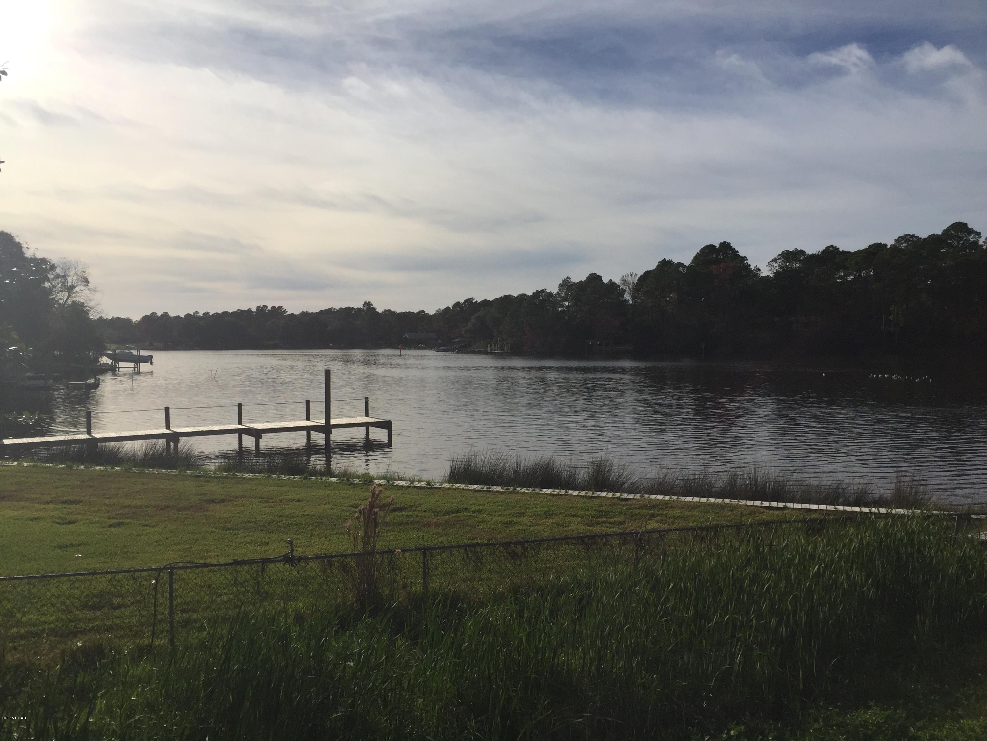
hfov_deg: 61.7
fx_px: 827
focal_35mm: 29
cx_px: 494
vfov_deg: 48.2
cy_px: 370
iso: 32
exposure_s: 1/7937
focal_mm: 4.15
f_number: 2.2
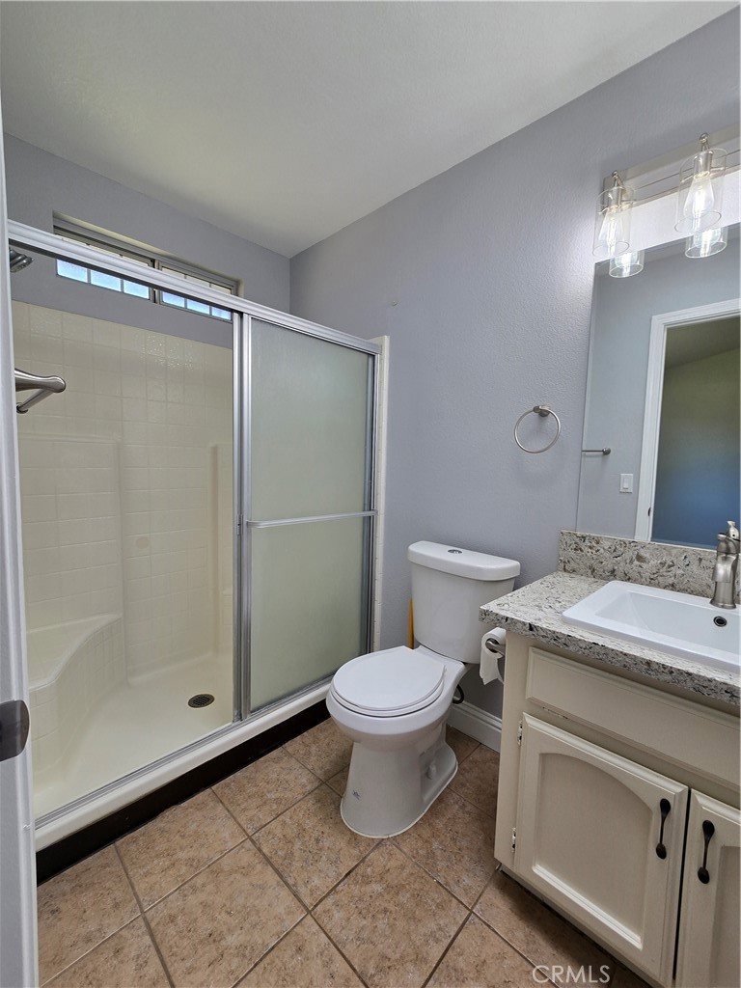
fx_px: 371
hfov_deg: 89.9
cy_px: 494
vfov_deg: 106.2
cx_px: 370
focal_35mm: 13
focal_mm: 2.2
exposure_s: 1/120
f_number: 2.2
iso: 50
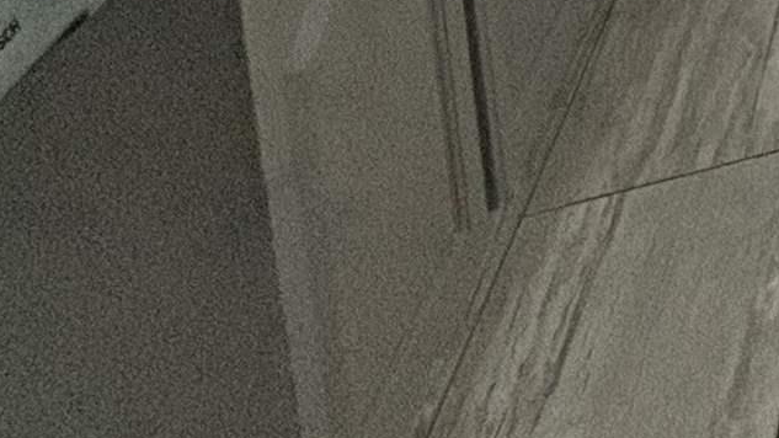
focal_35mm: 74
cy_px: -727
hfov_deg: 15.7
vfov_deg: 11.9
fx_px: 1528
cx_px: 1825
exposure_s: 1/120
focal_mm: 2.22
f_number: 2.2
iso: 160
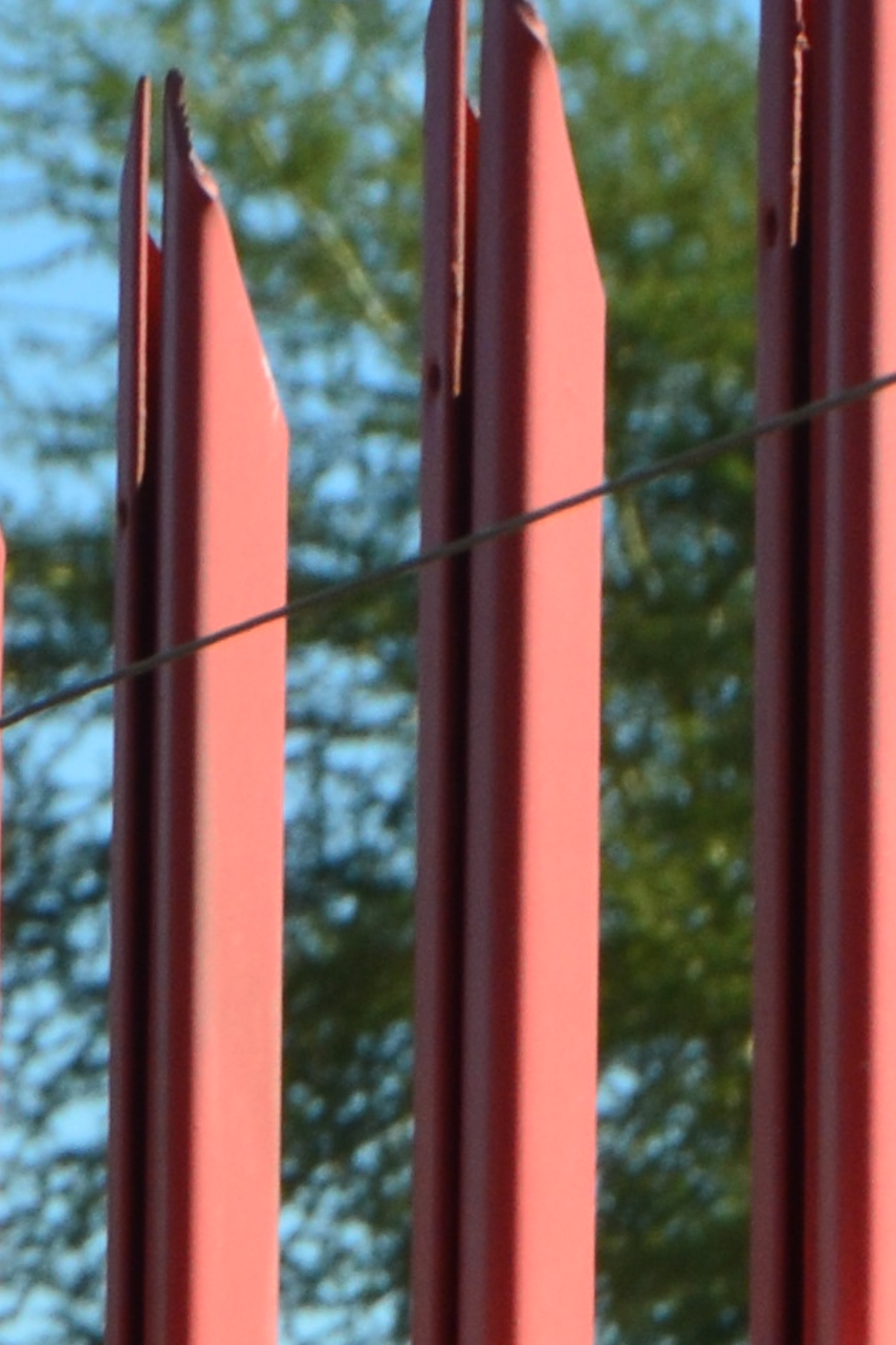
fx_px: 14991
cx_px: -958
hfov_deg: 3.4
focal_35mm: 401
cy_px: 2325
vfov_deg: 5.1
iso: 400
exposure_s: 1/160
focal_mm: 55
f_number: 9
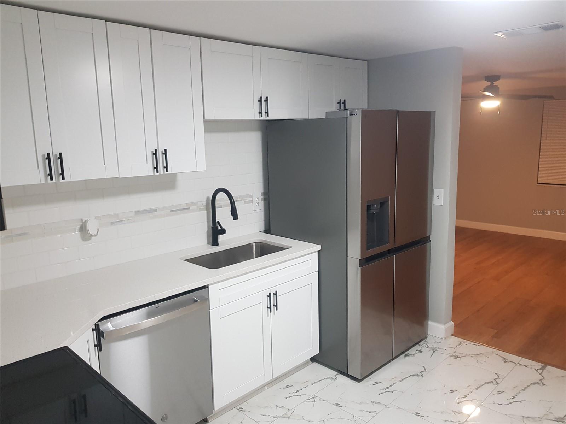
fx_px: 425
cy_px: 212
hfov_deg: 67.3
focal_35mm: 26
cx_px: 283
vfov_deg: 53.1
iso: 200
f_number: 1.7
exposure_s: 1/30
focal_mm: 4.3
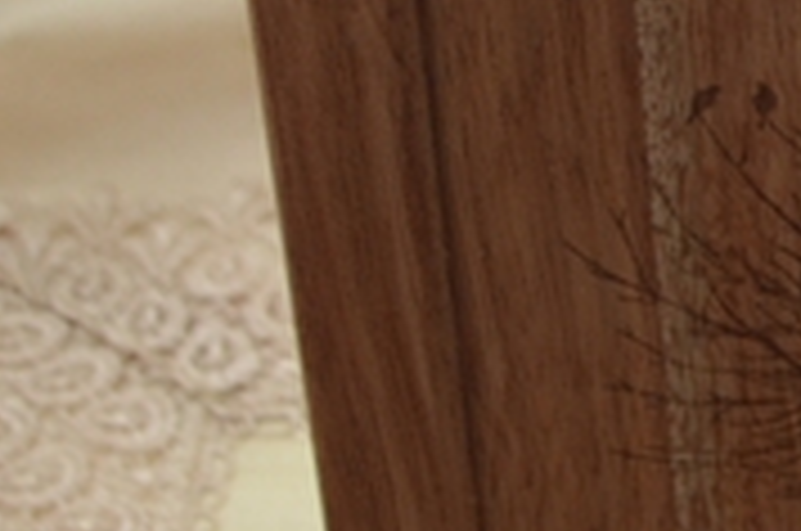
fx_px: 3887
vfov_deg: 7.8
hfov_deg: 11.4
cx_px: 1102
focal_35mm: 175
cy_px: -9
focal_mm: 26
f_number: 4.2
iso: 450
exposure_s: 1/60
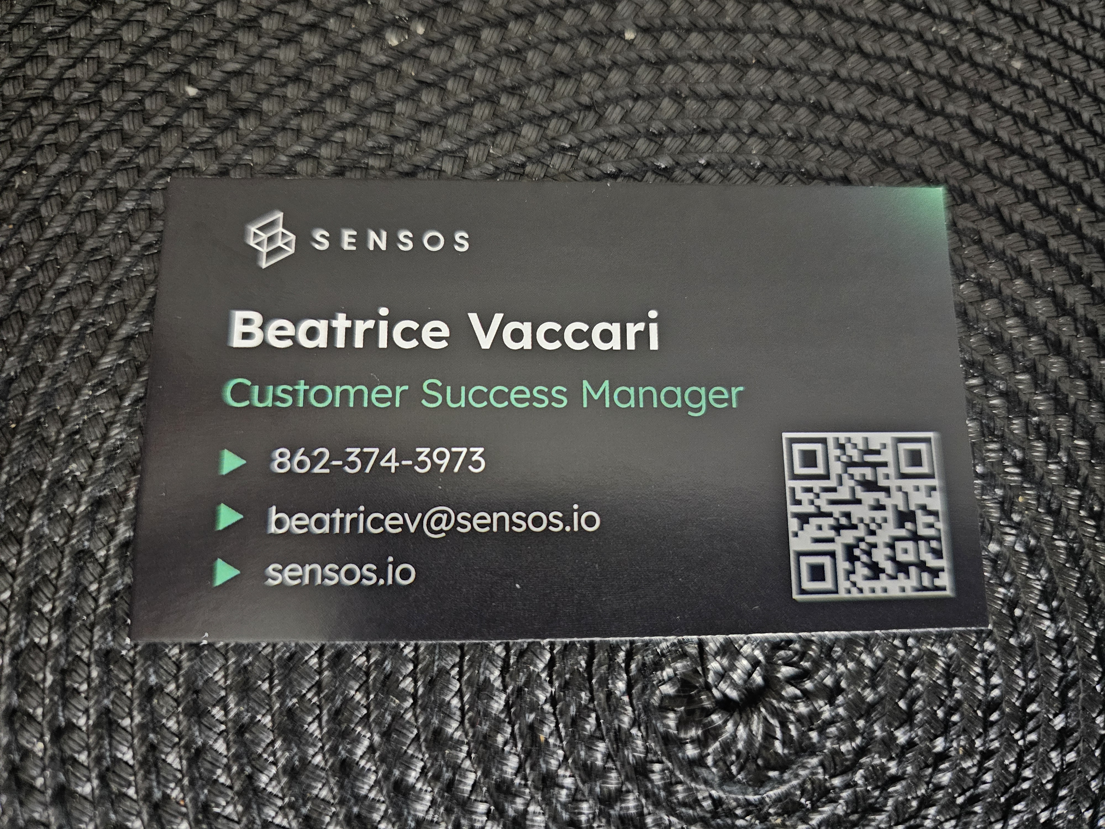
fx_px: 734
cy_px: 414
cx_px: 552
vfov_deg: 58.9
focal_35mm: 23
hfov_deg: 73.9
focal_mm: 6.3
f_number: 1.7
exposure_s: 1/24
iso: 640
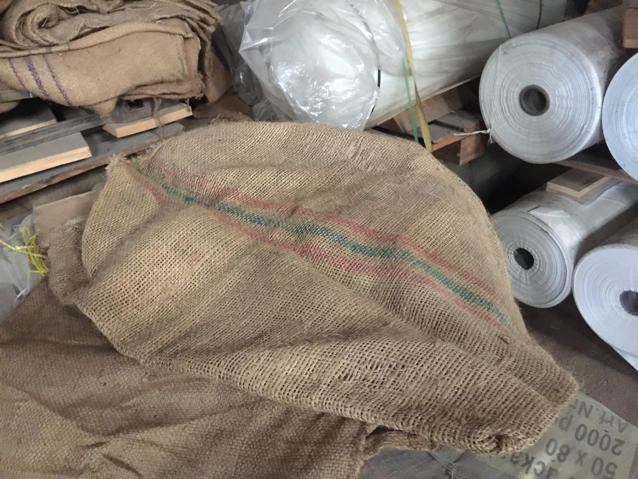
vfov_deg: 48.2
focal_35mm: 29
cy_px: 240
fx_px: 534
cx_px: 319
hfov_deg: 61.7
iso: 200
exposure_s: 1/8
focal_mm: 4.15
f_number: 2.2
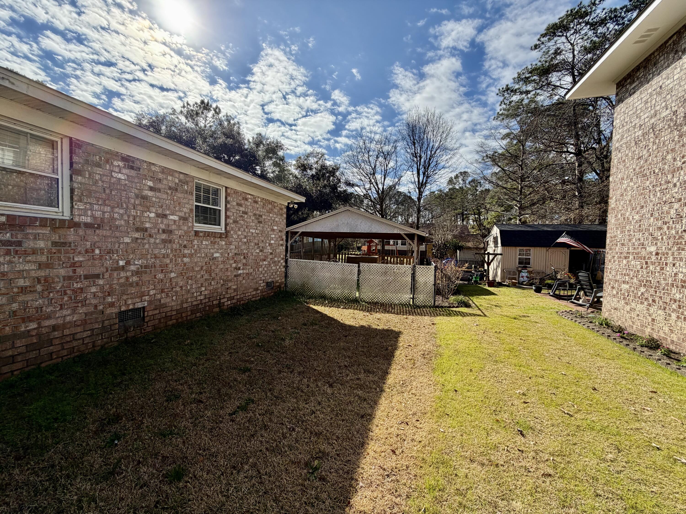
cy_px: 257
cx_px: 343
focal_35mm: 14
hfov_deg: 102.1
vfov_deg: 85.7
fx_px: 277
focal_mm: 2.22
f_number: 2.2
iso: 25
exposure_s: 1/955
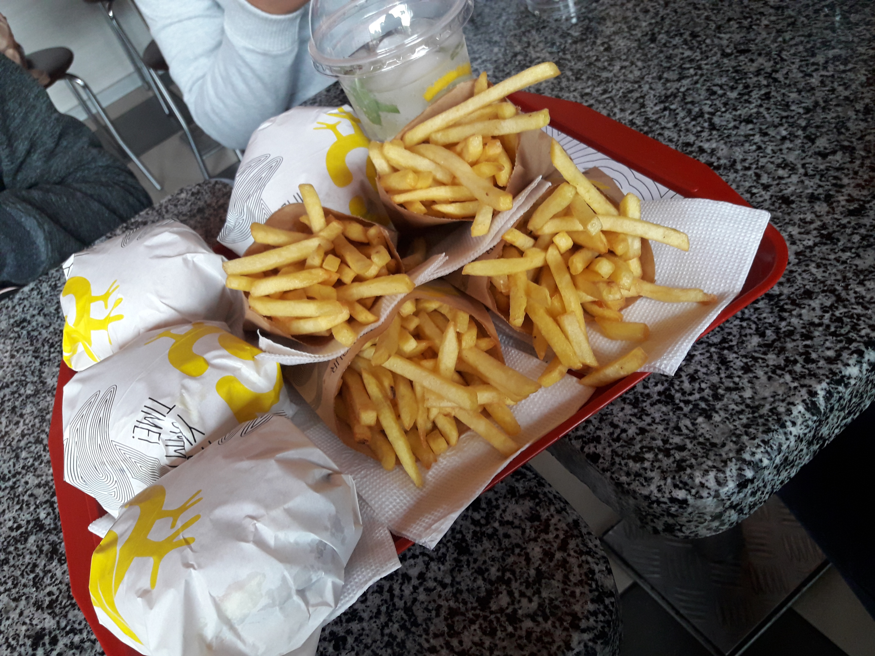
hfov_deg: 63.4
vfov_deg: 49.7
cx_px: 438
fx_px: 708
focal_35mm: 28
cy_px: 328
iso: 100
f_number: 1.9
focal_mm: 3.7
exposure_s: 1/33
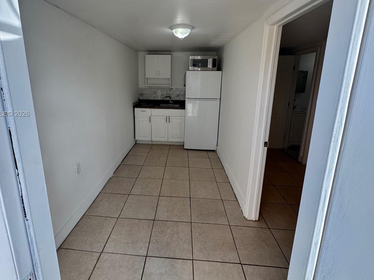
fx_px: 184
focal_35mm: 17
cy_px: 114
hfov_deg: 90.7
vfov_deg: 74.0
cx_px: 168
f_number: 2.2
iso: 40
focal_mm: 2.22
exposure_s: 1/144
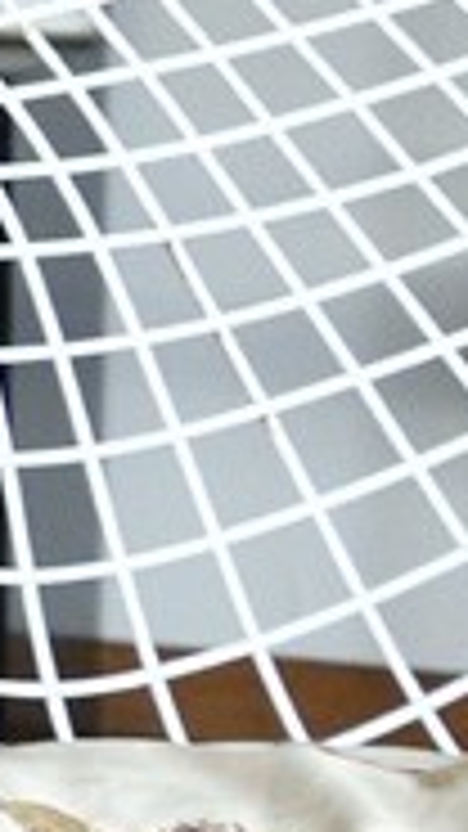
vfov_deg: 8.1
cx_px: -3110
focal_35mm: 263
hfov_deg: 3.5
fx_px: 5805
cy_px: -349
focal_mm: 29
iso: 1600
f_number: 8
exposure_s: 1/40
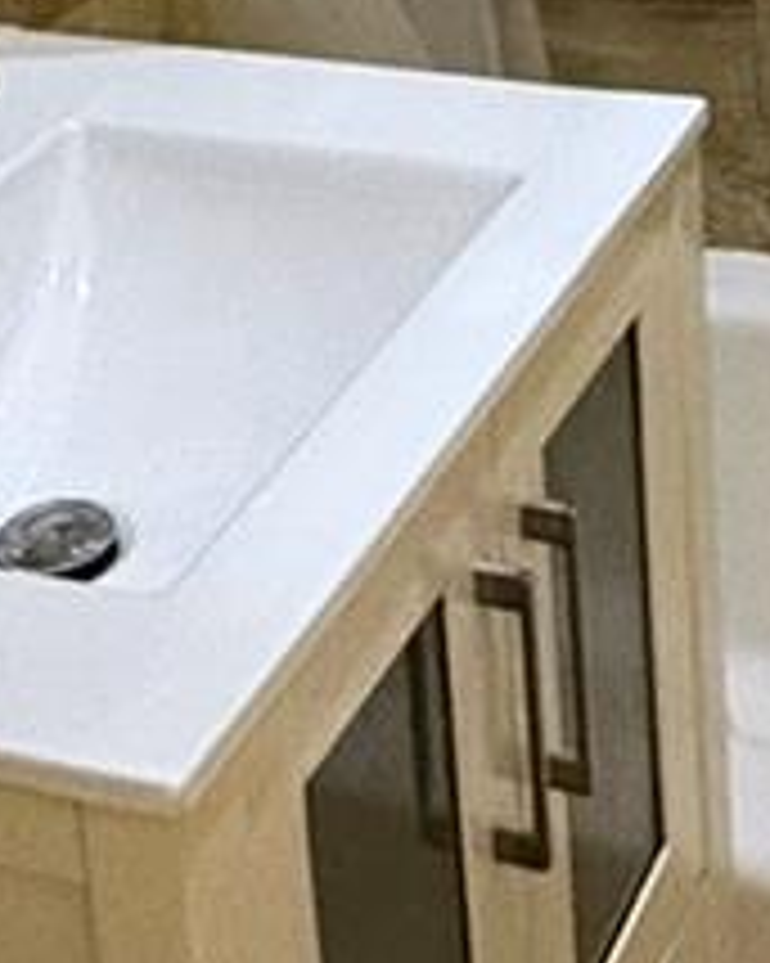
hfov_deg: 15.7
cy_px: -392
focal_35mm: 98
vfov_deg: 17.9
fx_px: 2794
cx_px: 468
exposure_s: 1/60
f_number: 2.2
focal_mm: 2.22
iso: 800
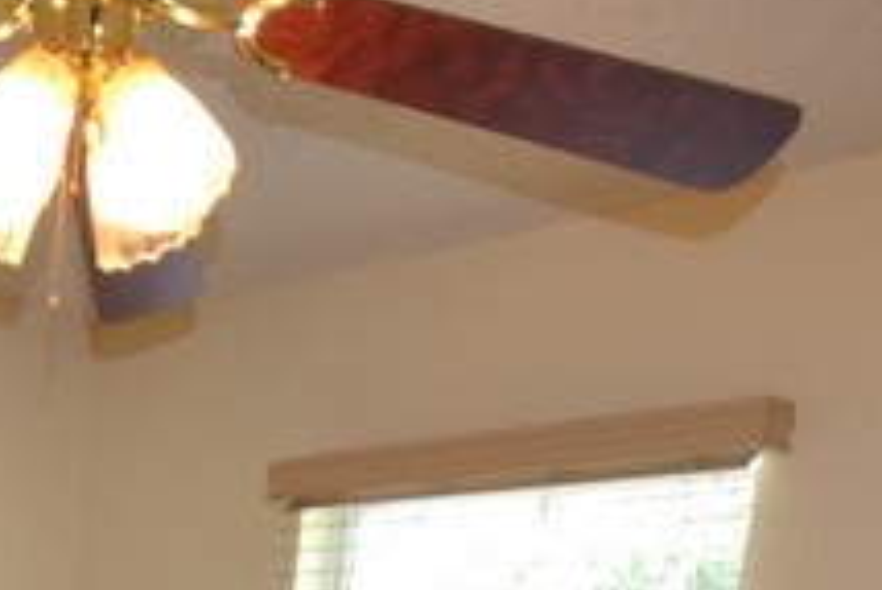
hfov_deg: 28.9
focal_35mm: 63
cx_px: -87
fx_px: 1544
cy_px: 1007
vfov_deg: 18.0
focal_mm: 10
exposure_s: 1/80
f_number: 4
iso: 400
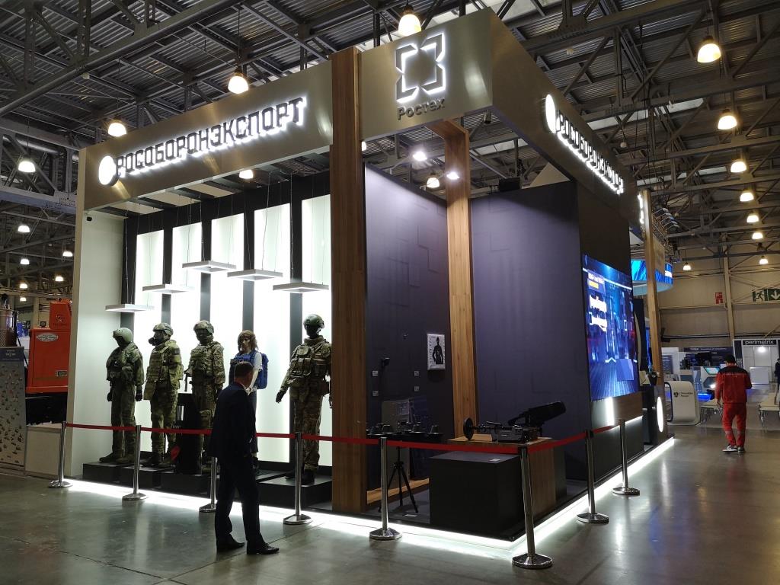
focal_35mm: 27
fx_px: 608
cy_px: 292
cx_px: 390
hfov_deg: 65.3
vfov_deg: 51.4
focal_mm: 3.95
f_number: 1.8
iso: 80
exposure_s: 1/50
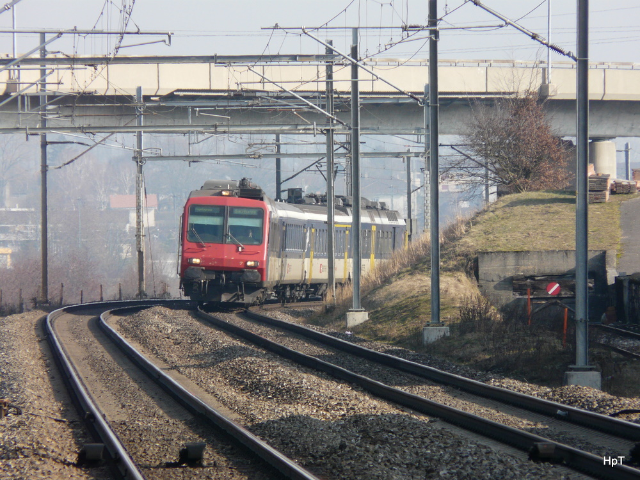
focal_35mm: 504
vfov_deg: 3.0
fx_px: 9318
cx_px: 320
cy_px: 240
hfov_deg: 3.9
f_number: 5.6
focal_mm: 82.8
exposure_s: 1/250
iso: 100
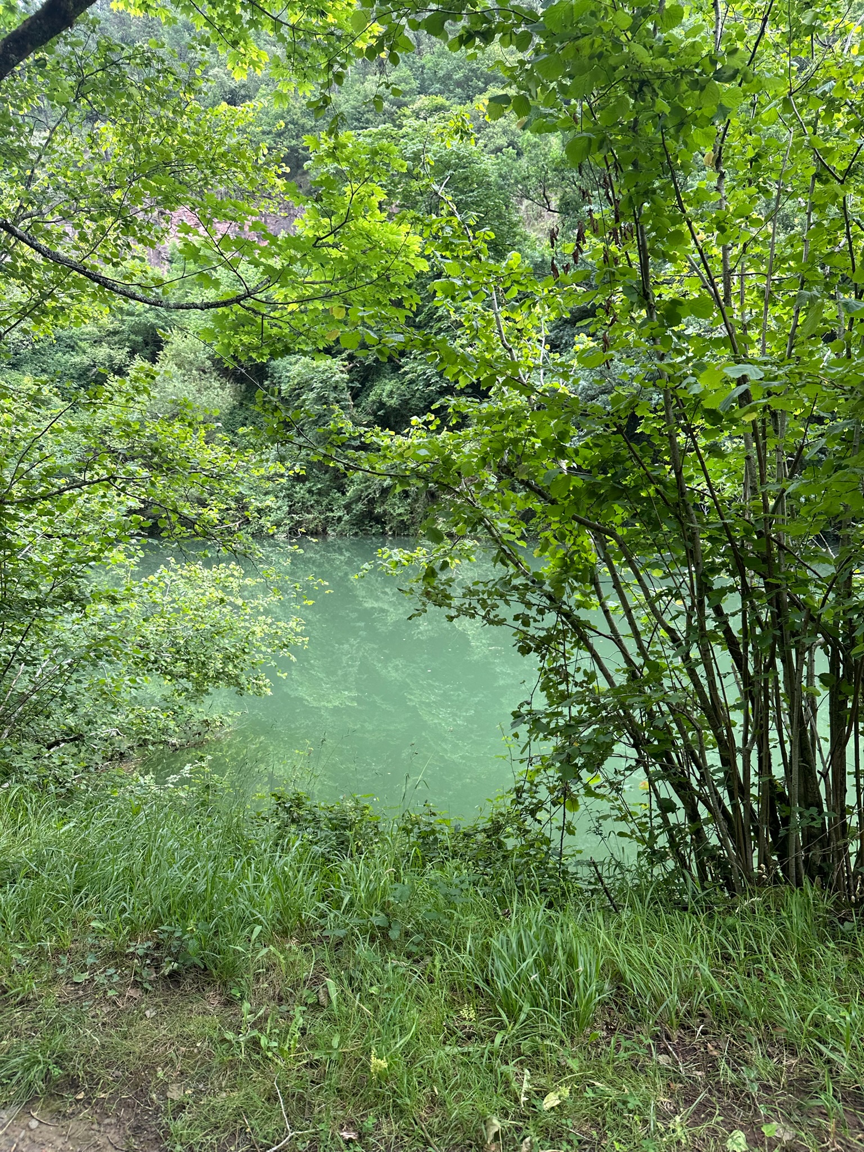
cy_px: 576
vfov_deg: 71.6
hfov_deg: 56.8
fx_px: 799
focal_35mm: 24
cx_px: 432
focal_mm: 6.86
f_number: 1.78
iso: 64
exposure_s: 1/223
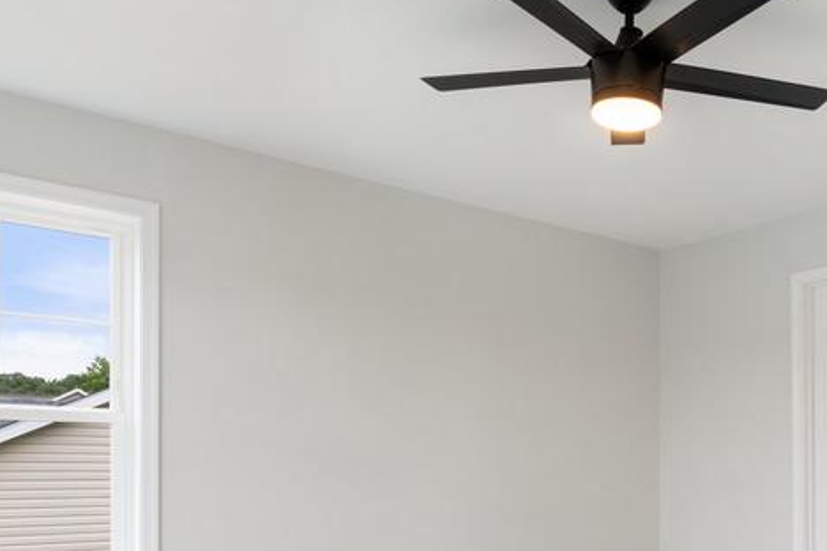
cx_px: 643
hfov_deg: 51.5
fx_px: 804
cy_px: 466
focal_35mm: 35
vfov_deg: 36.1
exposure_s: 1/20
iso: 640
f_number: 10
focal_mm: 16
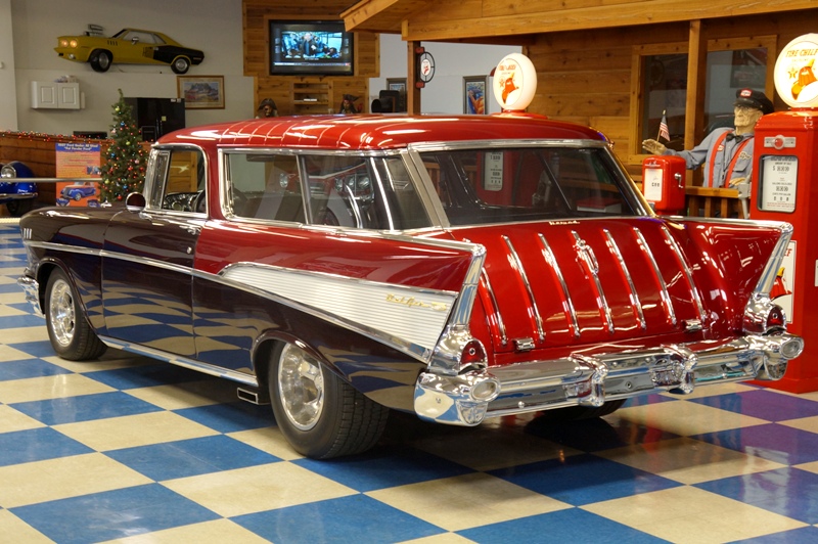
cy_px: 272
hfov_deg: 33.4
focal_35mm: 60
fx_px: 1362
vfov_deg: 22.6
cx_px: 409
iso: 400
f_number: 4.5
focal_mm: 40
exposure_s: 1/80
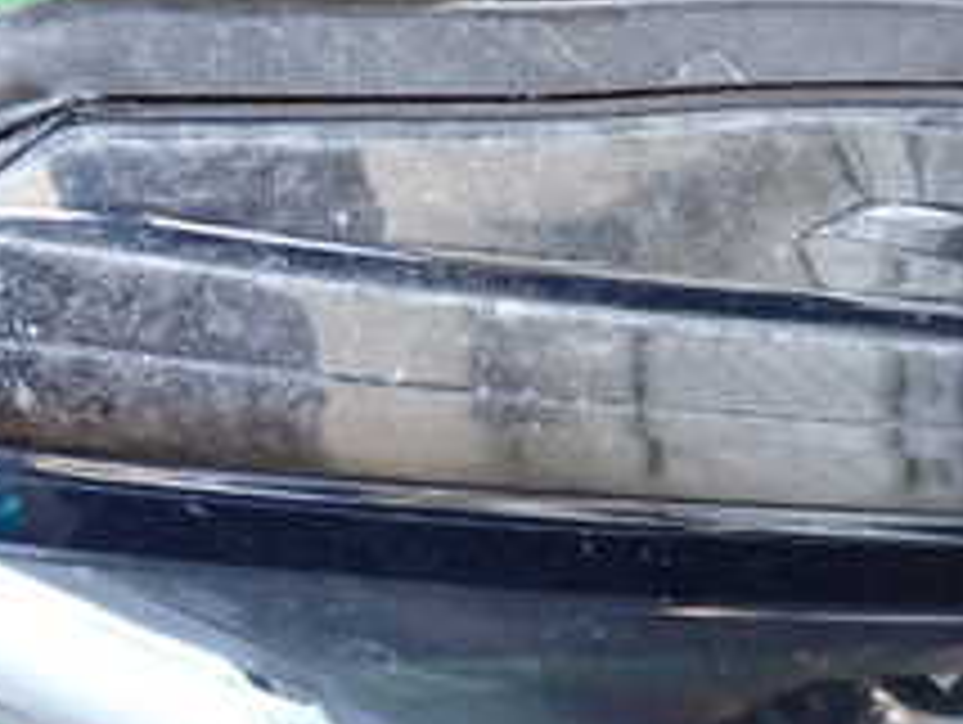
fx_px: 1950
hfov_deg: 27.7
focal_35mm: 70
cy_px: 175
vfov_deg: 20.9
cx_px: 522
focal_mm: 4.5
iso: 400
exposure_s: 1/30
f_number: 2
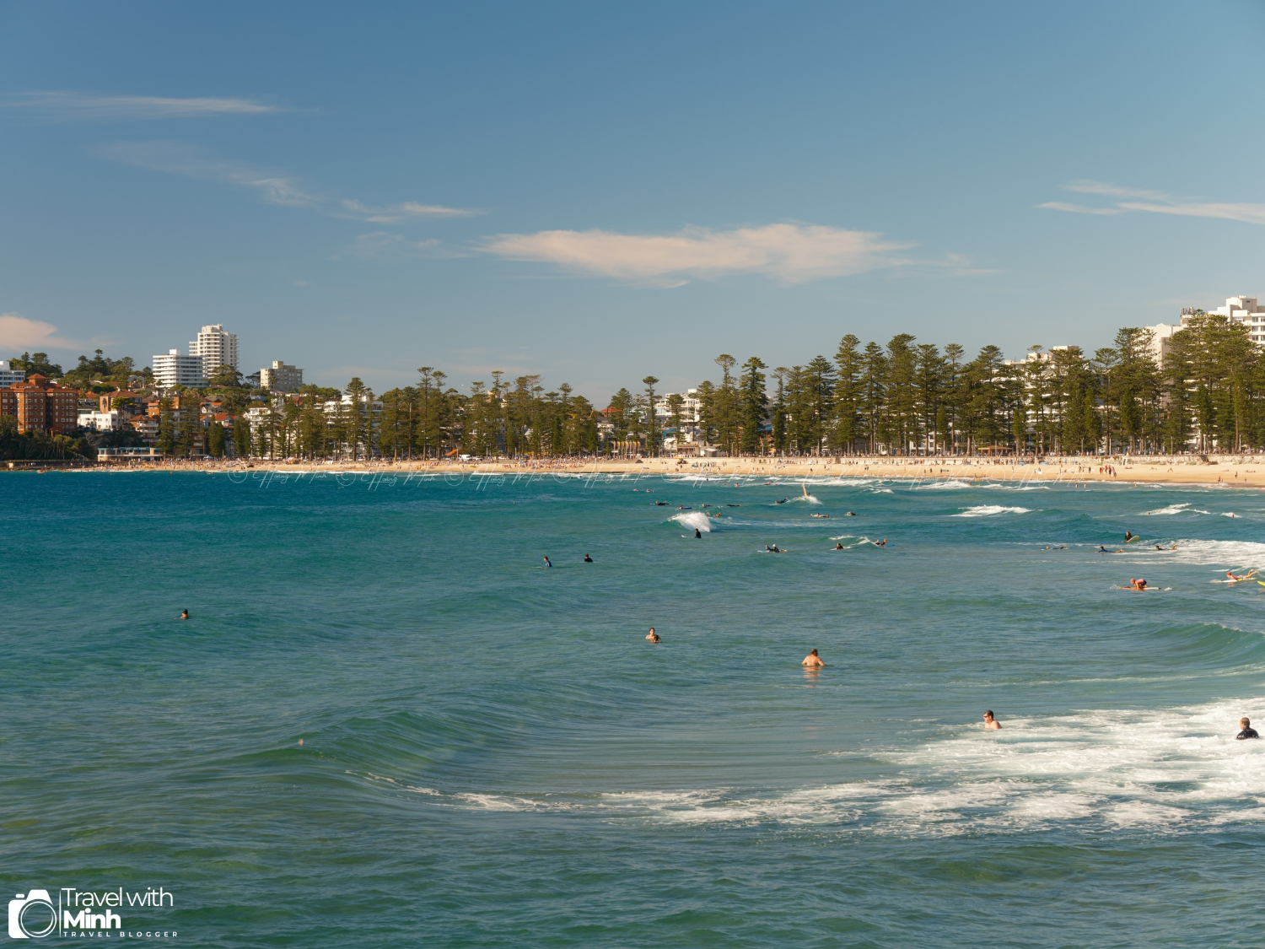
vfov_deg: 17.0
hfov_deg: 22.5
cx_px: 632
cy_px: 474
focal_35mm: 87
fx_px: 3179
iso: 250
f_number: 8
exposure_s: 1/200
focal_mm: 110
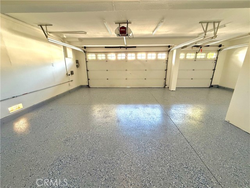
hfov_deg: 102.1
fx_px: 101
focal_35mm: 14
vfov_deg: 85.7
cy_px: 94
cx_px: 125
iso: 400
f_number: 2.2
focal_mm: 2.22
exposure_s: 1/60
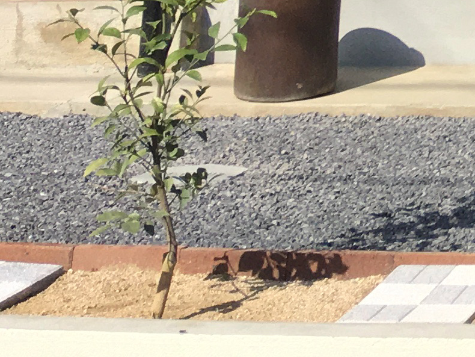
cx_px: 1183
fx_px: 2031
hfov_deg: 11.0
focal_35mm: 148
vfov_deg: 8.9
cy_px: -543
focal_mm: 4.15
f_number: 2.2
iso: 25
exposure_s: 1/1538
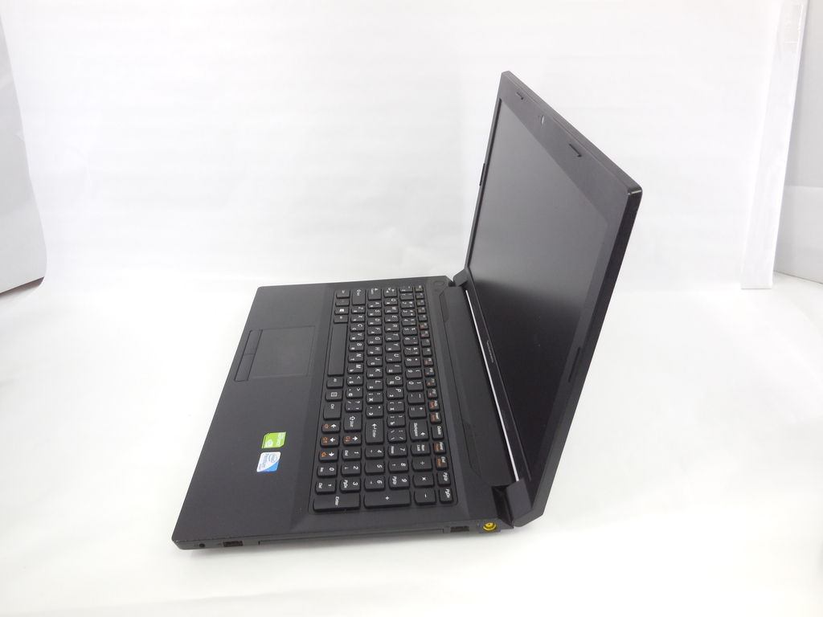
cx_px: 412
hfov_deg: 69.4
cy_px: 308
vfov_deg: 54.9
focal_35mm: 25
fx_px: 594
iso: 160
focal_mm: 4.5
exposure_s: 1/30
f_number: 3.1
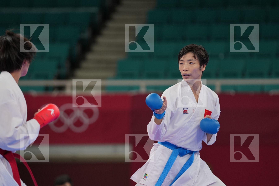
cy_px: 93
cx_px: 140
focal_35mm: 300
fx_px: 2325
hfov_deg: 6.9
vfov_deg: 4.6
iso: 500
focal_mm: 200
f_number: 2.8
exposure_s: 1/1000
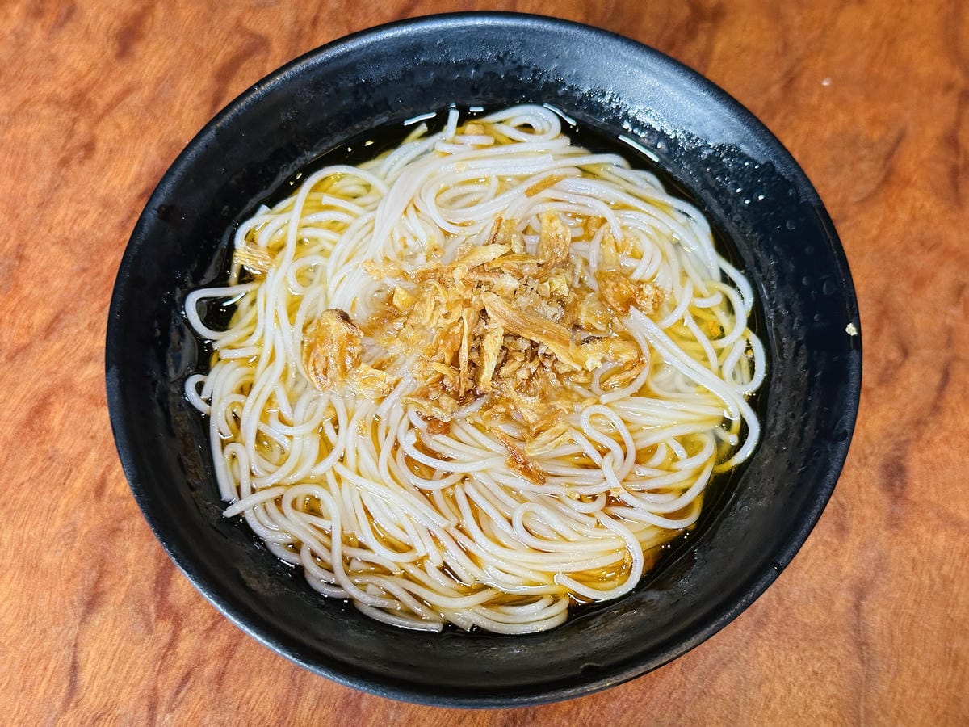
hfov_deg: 39.7
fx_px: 1344
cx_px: 484
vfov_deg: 30.3
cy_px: 364
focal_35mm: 48
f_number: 1.78
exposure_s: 1/40
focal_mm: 6.86
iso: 320
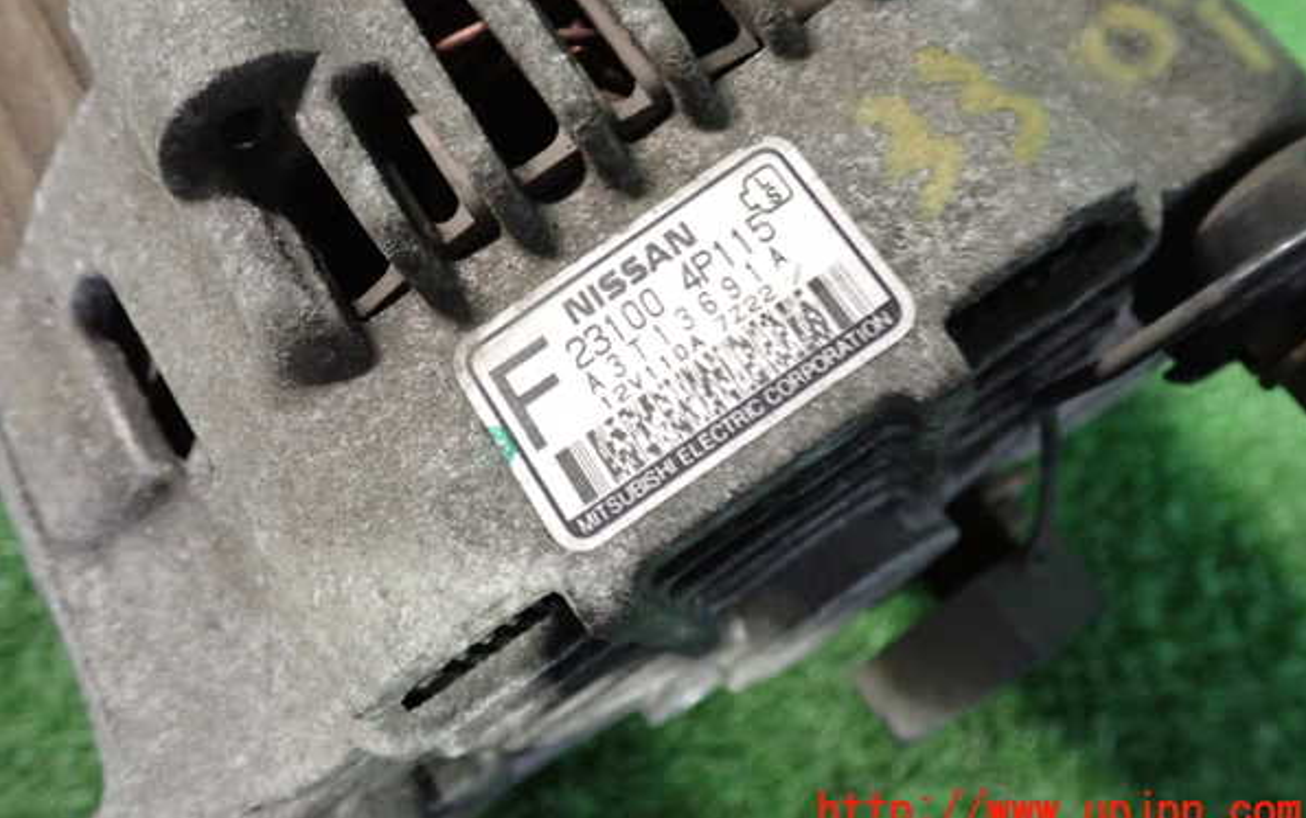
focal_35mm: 32
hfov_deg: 59.6
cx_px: 655
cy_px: 346
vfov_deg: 39.4
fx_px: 1139
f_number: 2.3
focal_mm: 5.4
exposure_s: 1/25
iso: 800
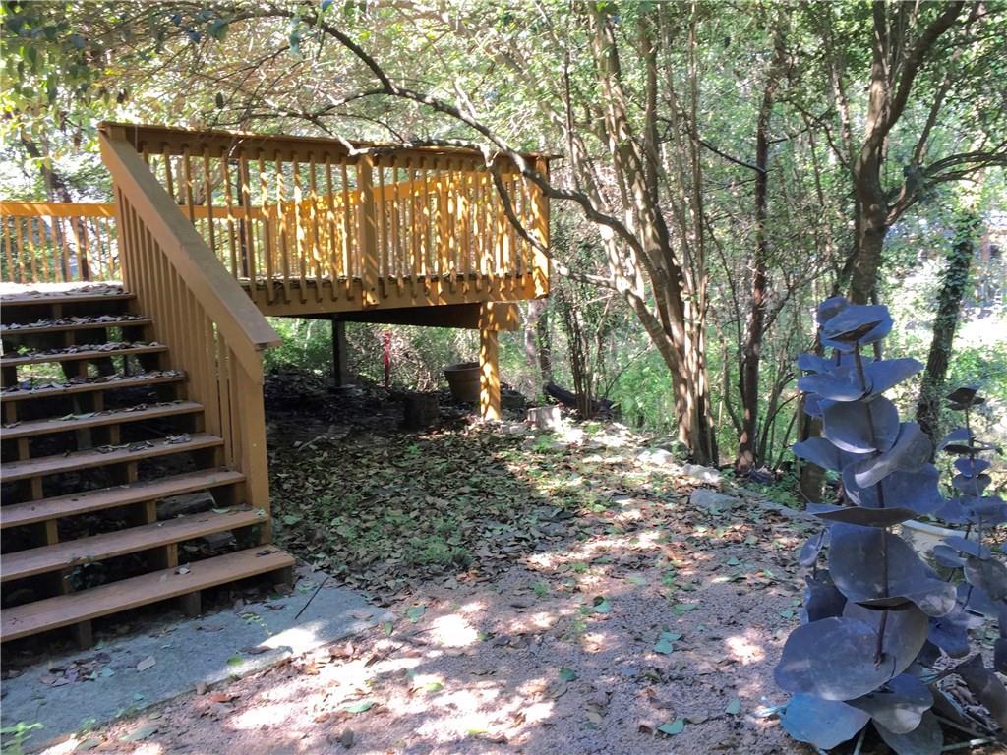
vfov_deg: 48.2
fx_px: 844
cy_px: 378
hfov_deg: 61.7
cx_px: 504
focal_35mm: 29
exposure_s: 1/60
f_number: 2.2
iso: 32
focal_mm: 4.15
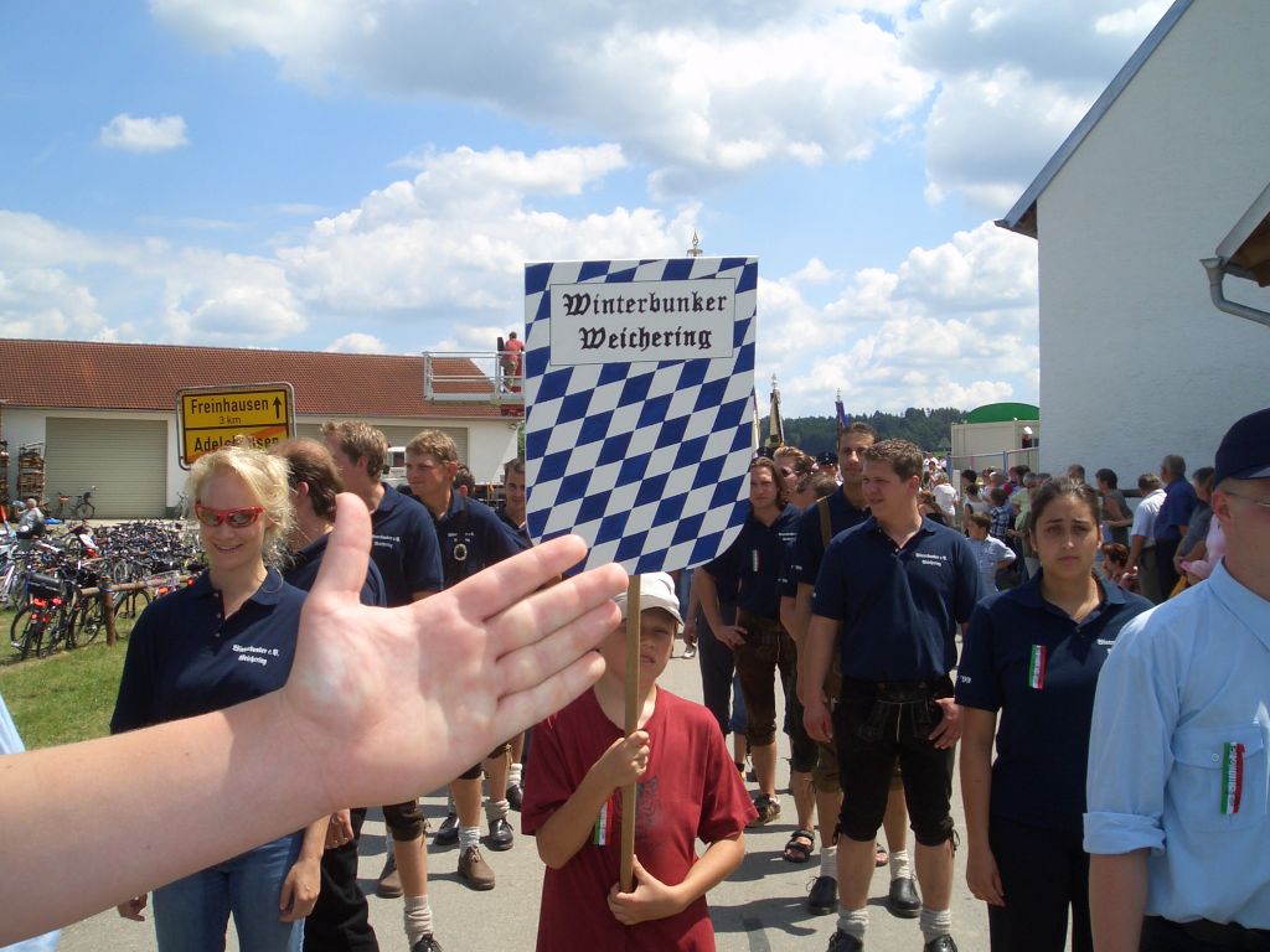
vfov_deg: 39.7
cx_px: 635
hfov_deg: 51.4
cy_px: 476
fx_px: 1321
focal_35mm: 36
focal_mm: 4.8
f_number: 4
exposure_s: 1/640
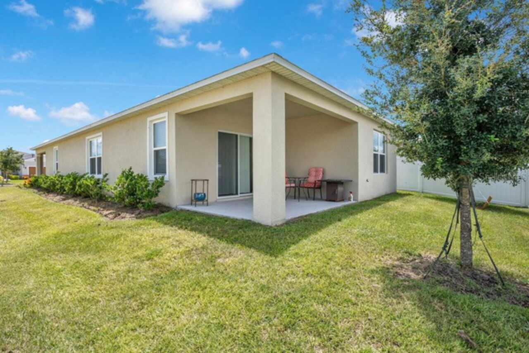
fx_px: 235
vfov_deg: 73.8
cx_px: 264
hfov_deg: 96.7
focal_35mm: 16
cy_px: 176
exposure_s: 1/160
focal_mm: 16
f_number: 10
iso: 100
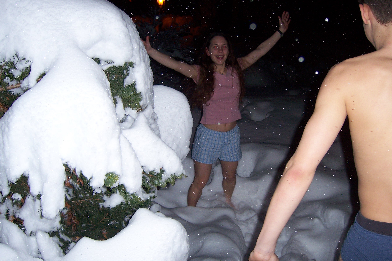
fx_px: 414
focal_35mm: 38
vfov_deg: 35.0
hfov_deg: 50.7
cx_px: 197
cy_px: 136
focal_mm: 6.2
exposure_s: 1/60
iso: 125
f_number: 2.8
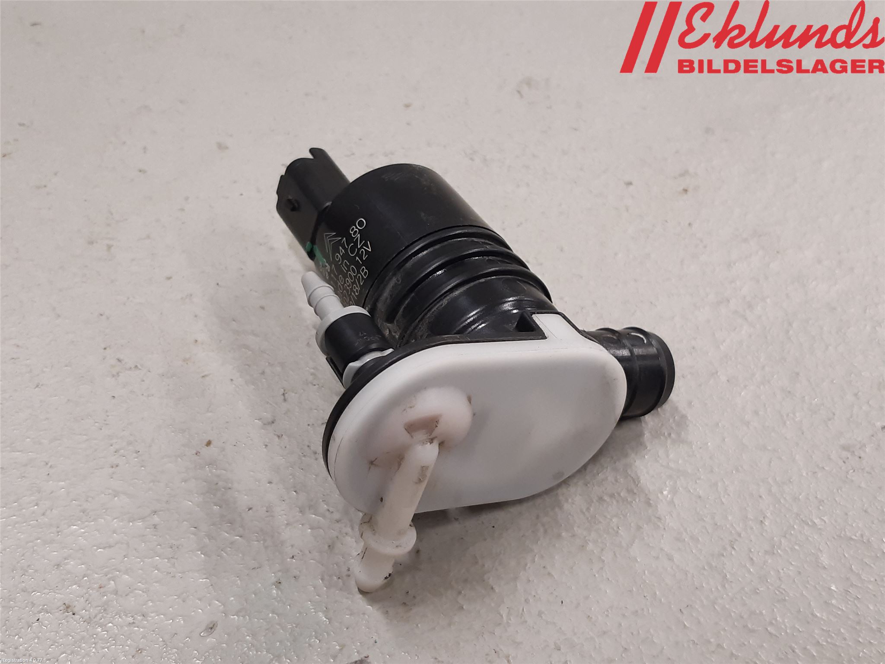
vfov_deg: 53.1
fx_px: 665
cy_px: 332
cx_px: 442
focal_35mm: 26
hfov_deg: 67.3
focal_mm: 3.93
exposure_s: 1/50
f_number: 1.7
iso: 125
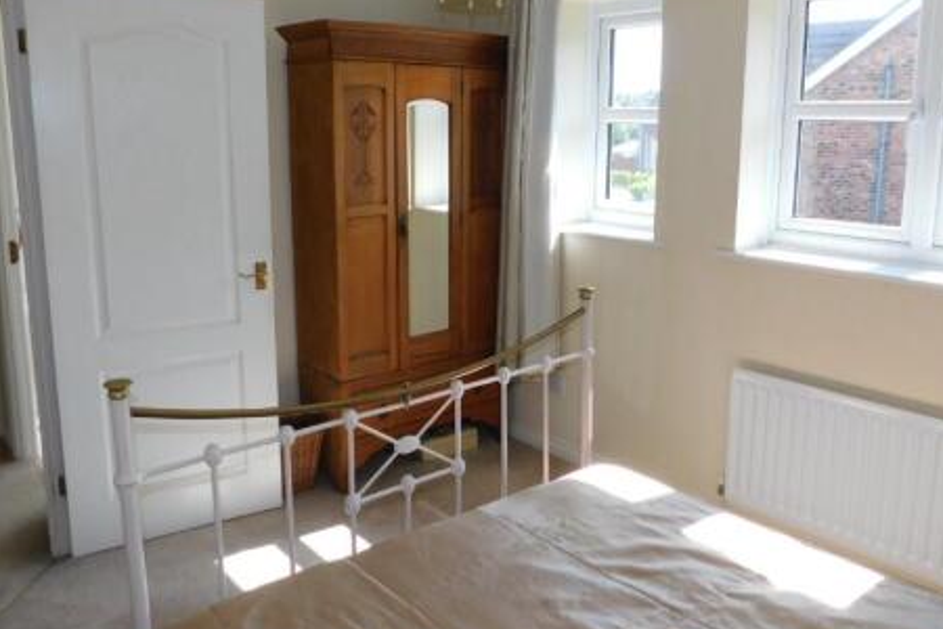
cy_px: 272
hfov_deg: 60.2
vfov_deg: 42.2
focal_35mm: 31
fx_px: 812
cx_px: 506
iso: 125
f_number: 3
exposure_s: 1/200
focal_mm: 4
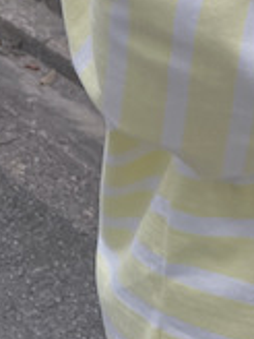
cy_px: -316
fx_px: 1086
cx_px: 446
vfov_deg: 14.9
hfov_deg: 12.3
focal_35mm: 111
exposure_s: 1/274
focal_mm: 5.7
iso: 40
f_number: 1.5
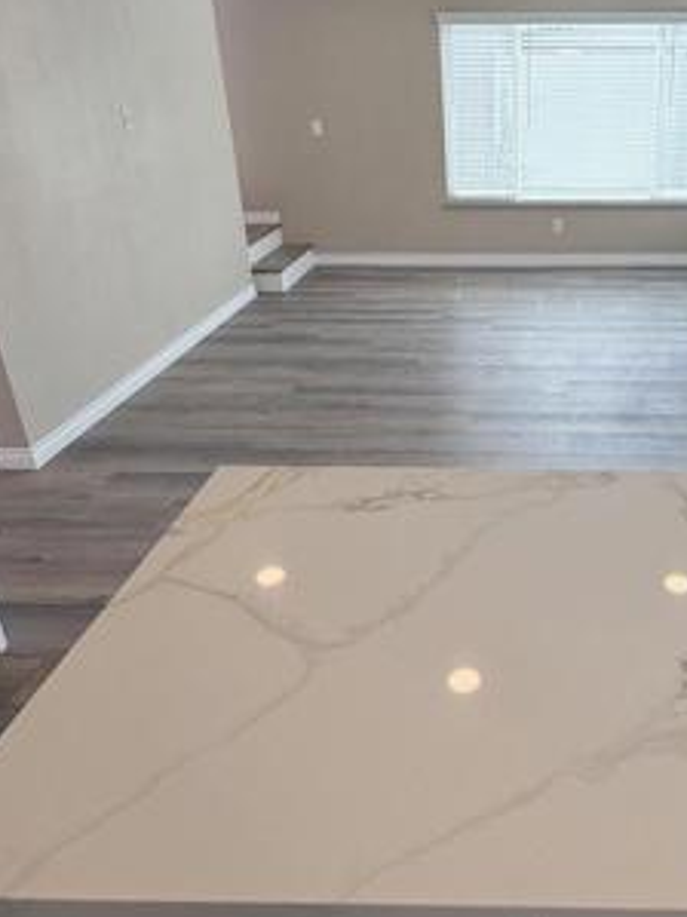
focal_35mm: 30
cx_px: 528
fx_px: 794
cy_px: 423
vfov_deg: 59.9
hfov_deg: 44.9
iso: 64
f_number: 2.2
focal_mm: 2.22
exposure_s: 1/300
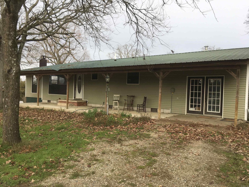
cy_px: 94
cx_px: 124
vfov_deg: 48.2
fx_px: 209
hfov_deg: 61.7
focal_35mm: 29
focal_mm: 4.15
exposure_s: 1/557
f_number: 2.2
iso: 25
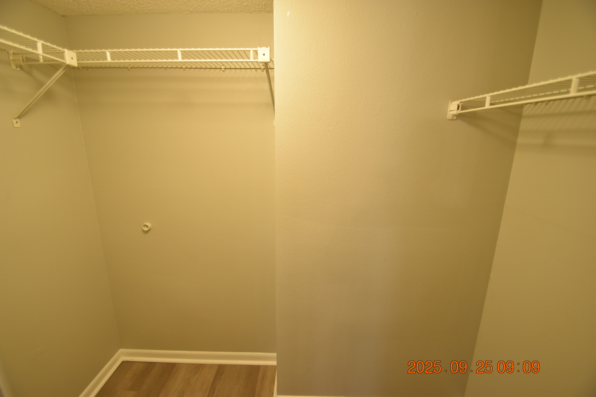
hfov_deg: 100.4
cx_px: 298
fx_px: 248
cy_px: 198
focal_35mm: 15
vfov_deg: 77.3
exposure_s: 1/15
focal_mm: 10
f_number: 3.5
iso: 800
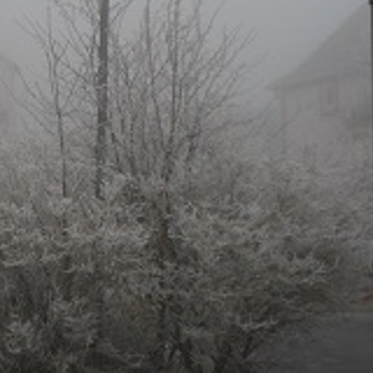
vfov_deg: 14.0
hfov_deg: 13.6
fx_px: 1512
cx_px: -112
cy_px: 86
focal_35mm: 124
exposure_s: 1/90
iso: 80
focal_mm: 8.1
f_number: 4.3
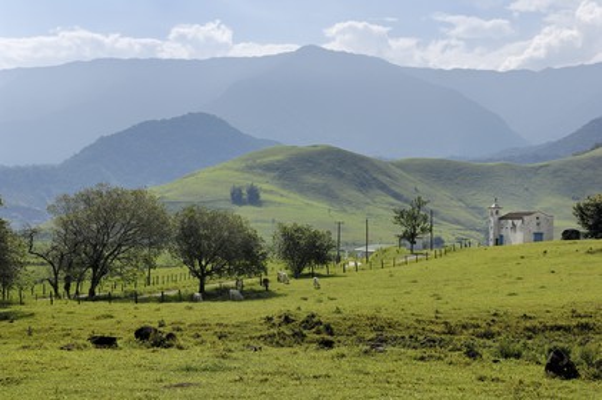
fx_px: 1303
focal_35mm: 78
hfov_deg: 26.0
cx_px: 301
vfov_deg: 17.5
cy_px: 200
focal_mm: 52
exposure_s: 1/160
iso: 100
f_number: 11
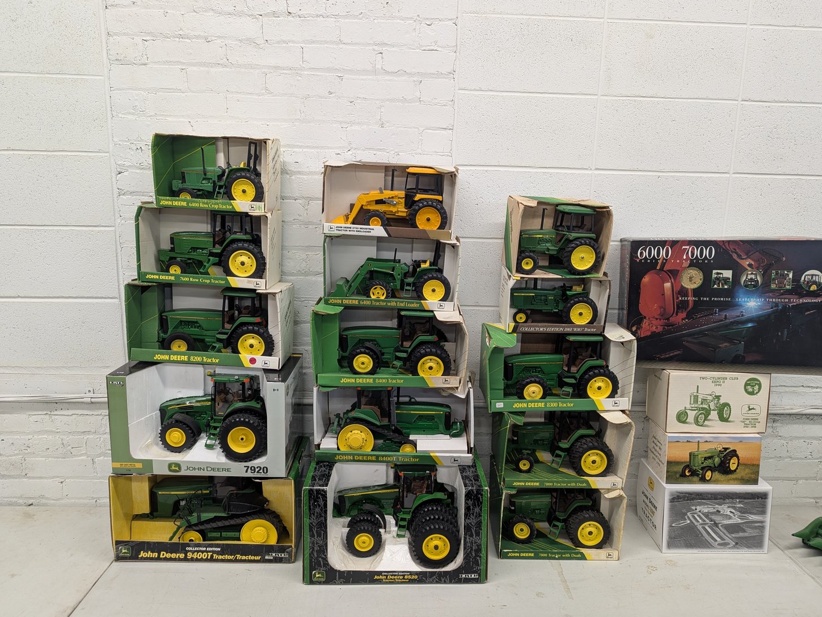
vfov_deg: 54.9
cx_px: 426
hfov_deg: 69.4
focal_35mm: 25
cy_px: 317
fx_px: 594
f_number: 1.85
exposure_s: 1/24
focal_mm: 6.81
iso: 56
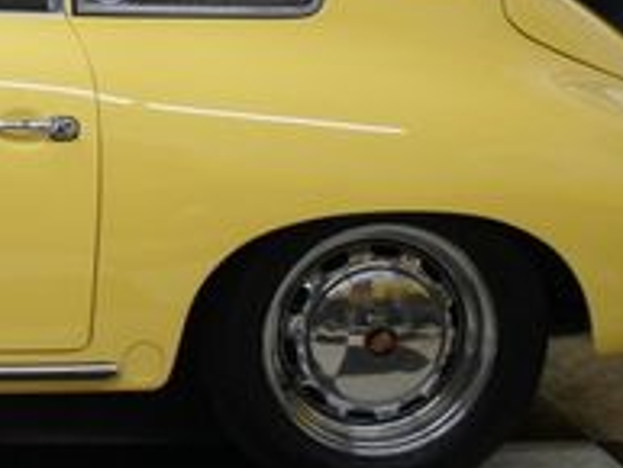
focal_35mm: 86
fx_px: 1549
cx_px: -168
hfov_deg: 20.9
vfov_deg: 16.7
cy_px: -23
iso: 200
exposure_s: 1/30
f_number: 4
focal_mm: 18
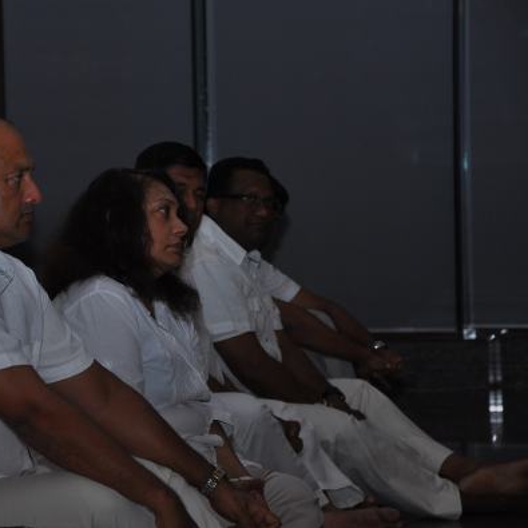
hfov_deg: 9.8
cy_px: 263
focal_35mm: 178
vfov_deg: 9.8
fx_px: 3072
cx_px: 148
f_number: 5.6
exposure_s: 1/160
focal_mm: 92
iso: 400
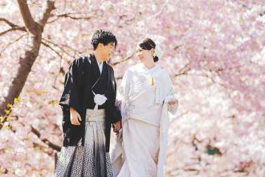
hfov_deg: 7.5
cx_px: 2
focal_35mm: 275
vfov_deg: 5.0
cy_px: 57
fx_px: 2024
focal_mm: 135
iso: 200
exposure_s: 1/500
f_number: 2.8
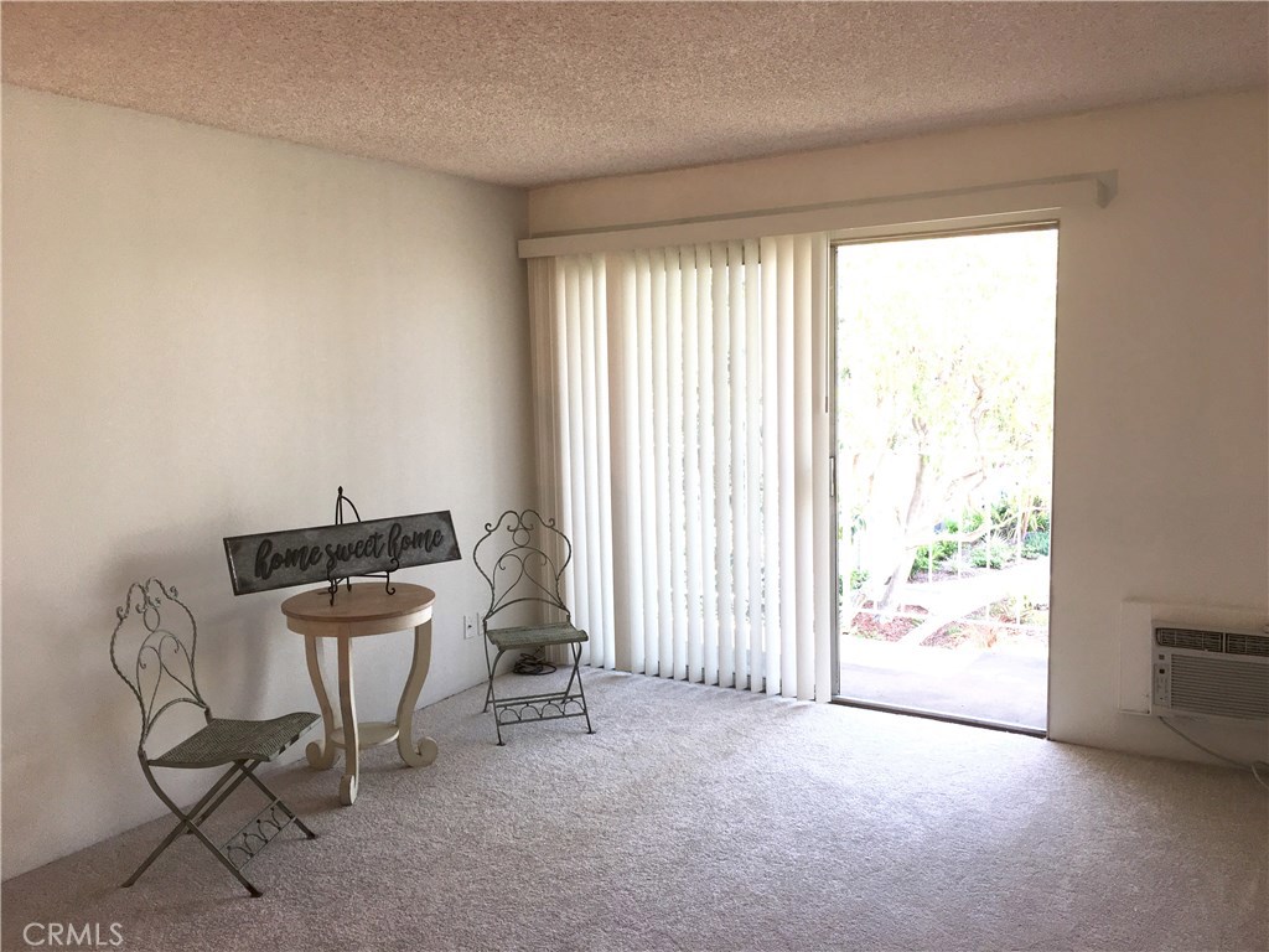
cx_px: 634
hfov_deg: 61.7
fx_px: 1063
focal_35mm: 29
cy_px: 476
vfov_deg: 48.2
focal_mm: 4.15
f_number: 2.2
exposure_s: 1/120
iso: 32
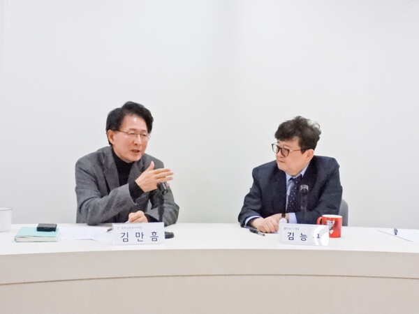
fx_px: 520
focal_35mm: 43
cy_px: 157
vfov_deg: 33.6
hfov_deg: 43.9
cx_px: 210
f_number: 6.3
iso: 1600
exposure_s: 1/125
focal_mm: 7.7
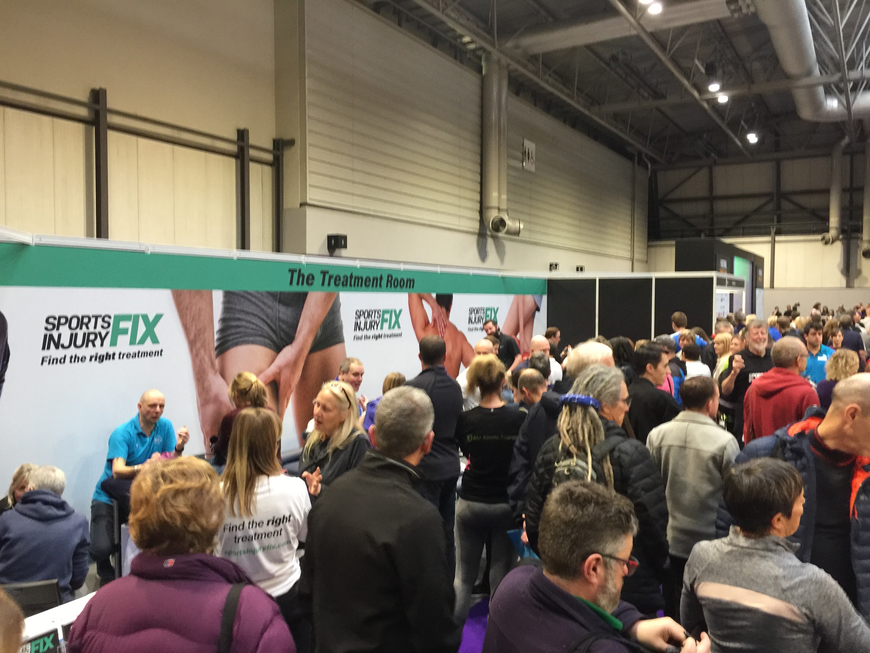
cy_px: 326
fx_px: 729
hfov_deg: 61.7
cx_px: 435
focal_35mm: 29
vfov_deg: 48.2
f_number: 2.2
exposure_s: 1/17
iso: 100
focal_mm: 4.15
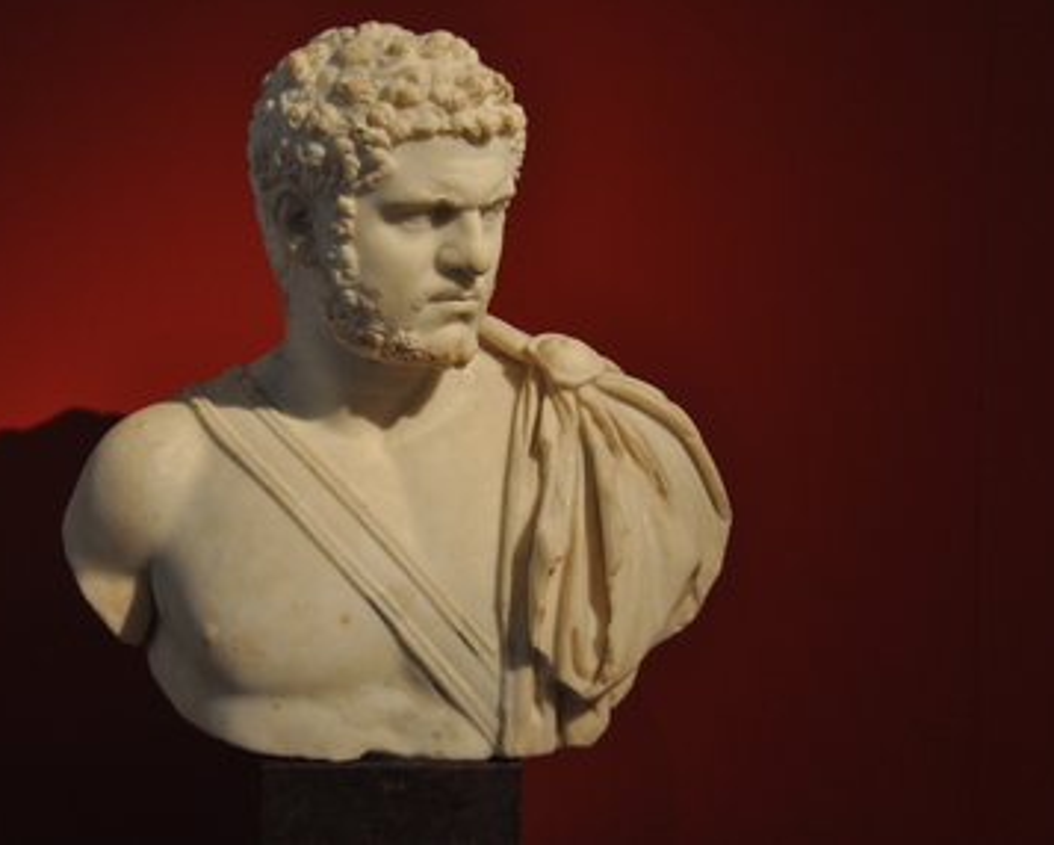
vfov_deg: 25.2
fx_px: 1891
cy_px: 417
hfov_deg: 31.1
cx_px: 419
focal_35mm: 61
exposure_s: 1/60
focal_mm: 35
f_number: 4.2
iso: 500
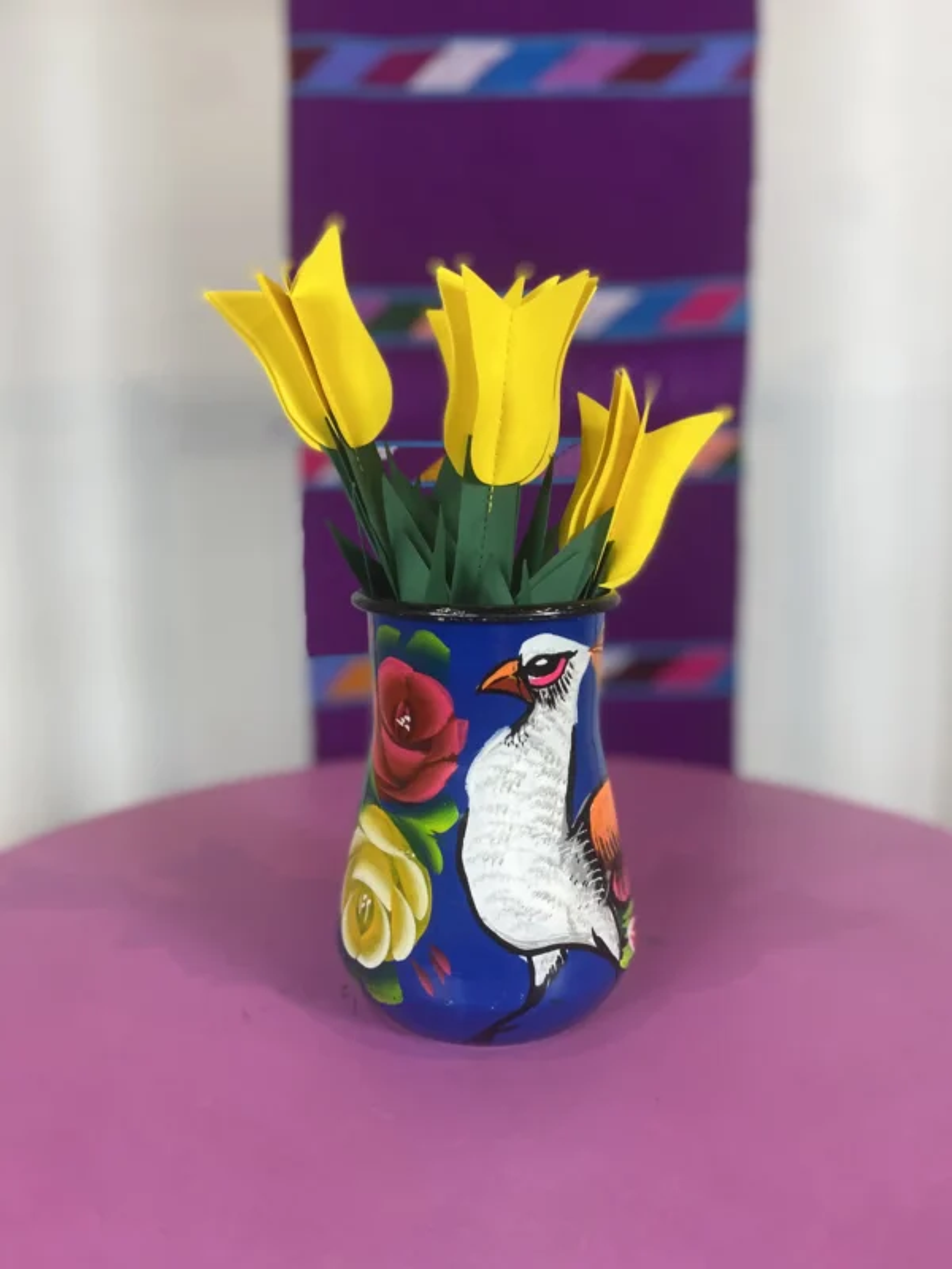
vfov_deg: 67.3
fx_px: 953
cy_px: 634
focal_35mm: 26
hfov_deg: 53.1
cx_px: 476
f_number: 1.8
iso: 100
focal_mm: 4.25
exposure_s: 1/100
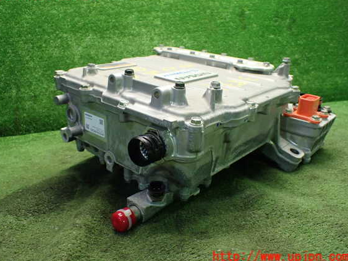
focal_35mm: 32
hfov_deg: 56.8
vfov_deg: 44.1
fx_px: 322
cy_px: 126
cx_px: 167
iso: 800
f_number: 2.3
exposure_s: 1/100
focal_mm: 5.4
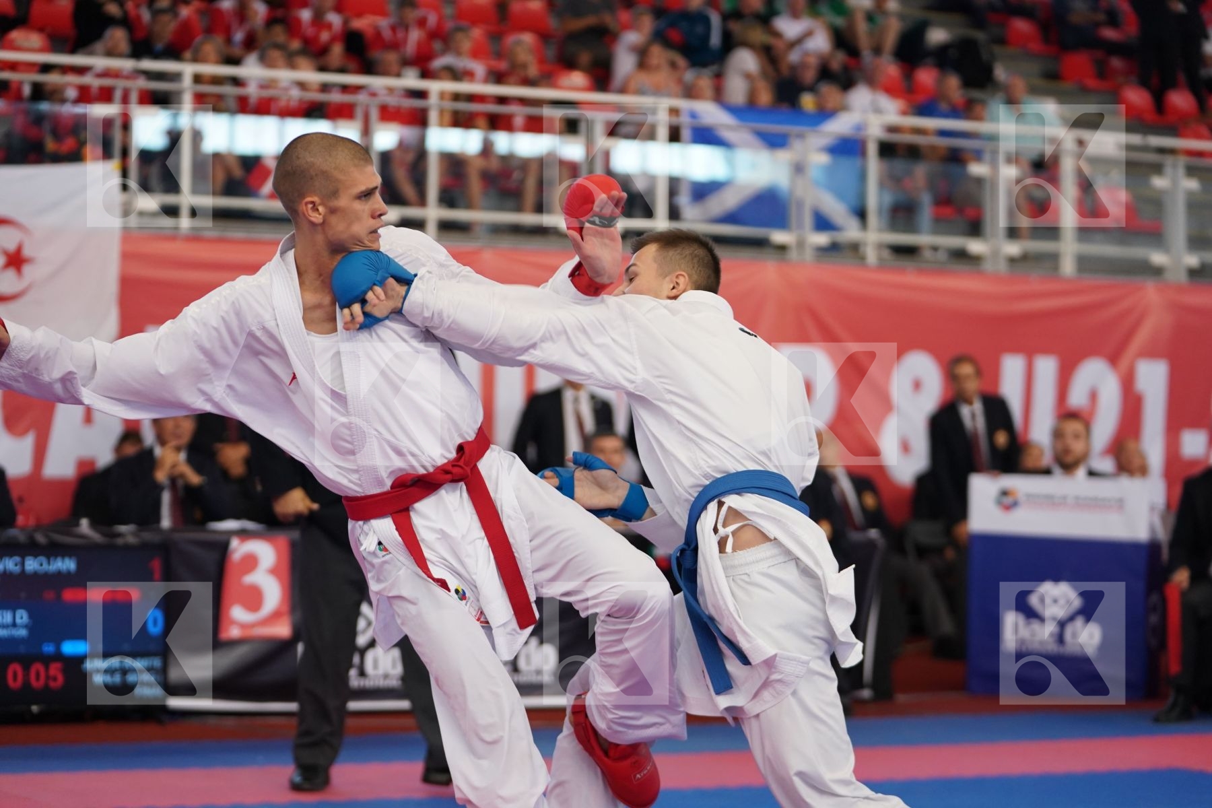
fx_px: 3131
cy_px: 404
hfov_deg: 21.9
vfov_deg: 14.7
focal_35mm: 93
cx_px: 606
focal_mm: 93
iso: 2000
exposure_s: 1/1000
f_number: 2.8
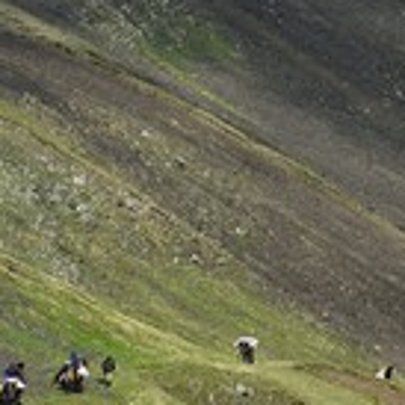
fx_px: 6539
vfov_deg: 3.5
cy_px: 115
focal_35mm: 494
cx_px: 523
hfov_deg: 3.5
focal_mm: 190
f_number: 13
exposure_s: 1/500
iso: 400
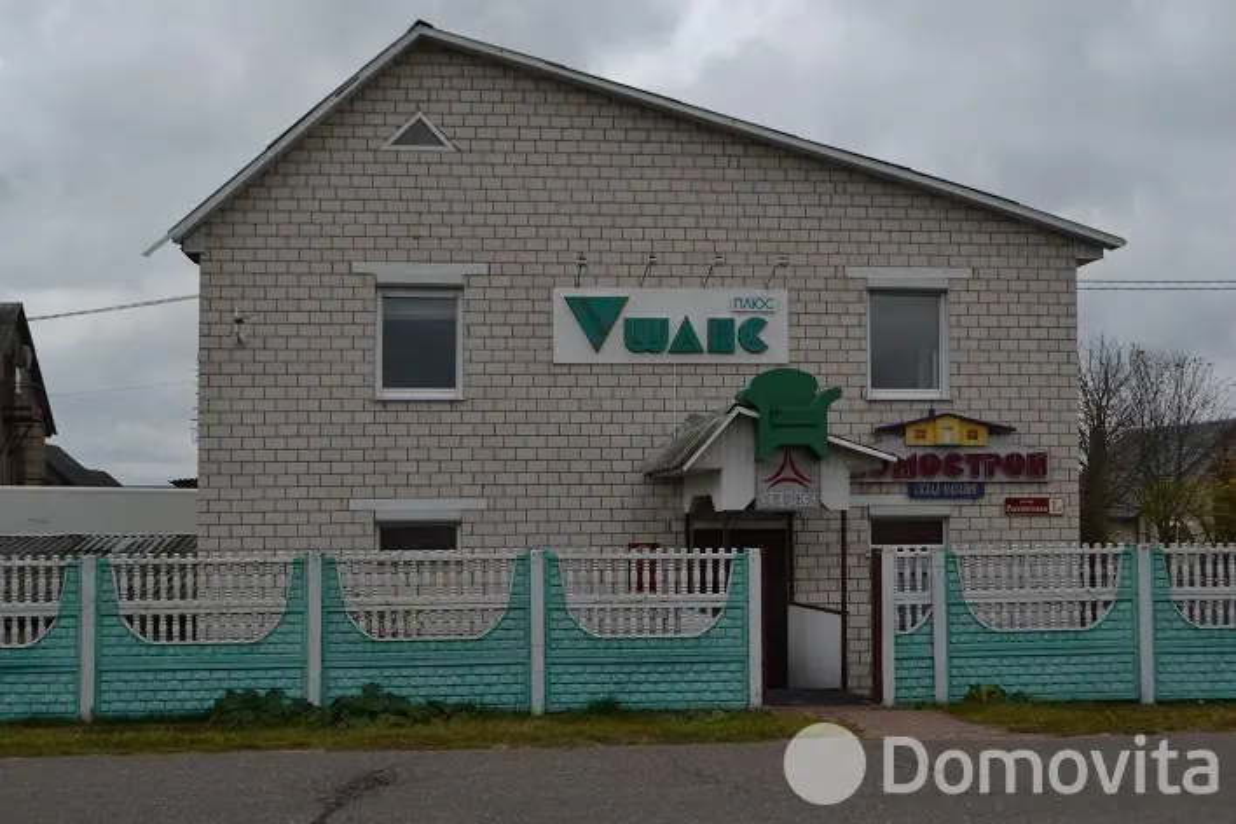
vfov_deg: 29.9
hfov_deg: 43.6
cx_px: 618
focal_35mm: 45
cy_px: 412
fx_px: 1545
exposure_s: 1/200
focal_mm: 30
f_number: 7.1
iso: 100
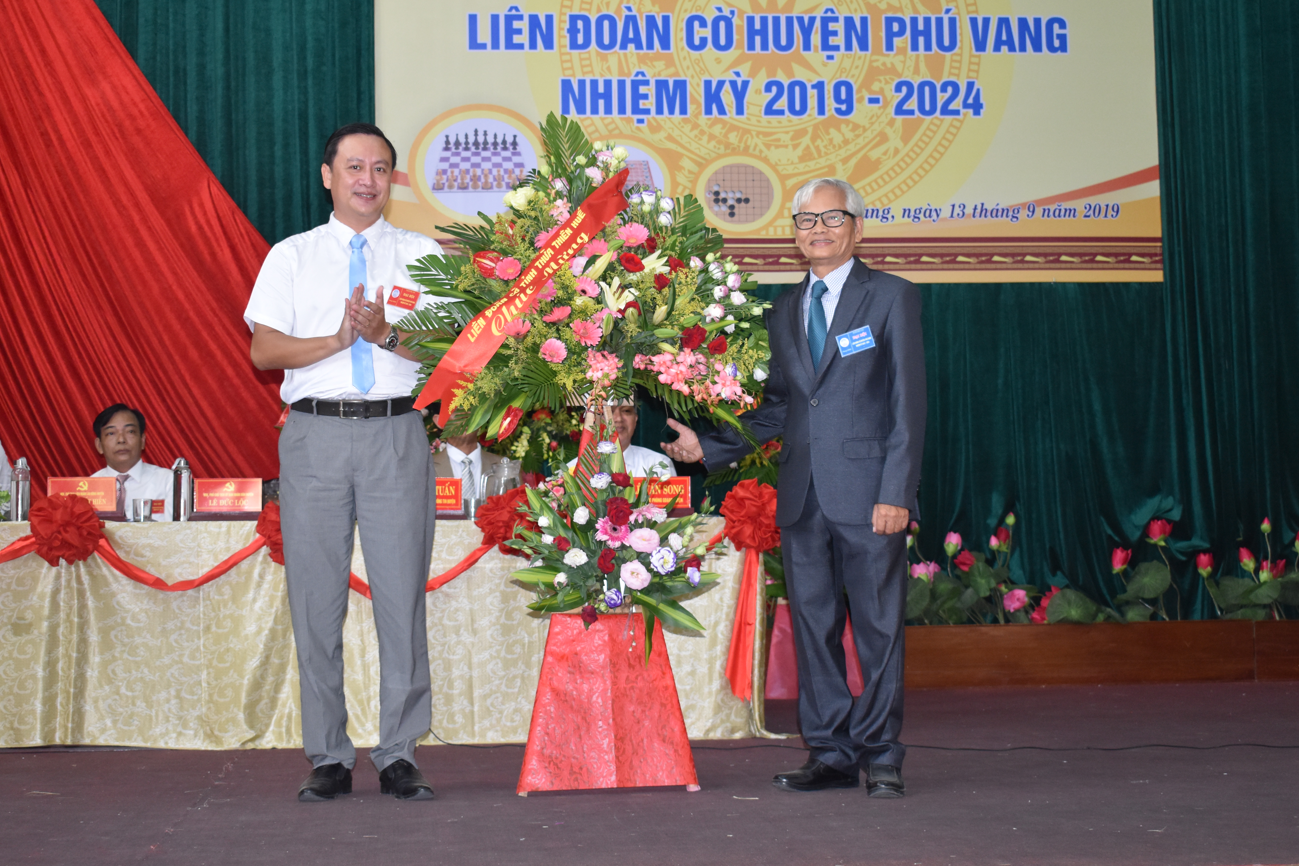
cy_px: 388
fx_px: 2093
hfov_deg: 34.5
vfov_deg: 23.4
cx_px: 599
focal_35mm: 58
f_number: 4.5
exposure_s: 1/60
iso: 1250
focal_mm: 34
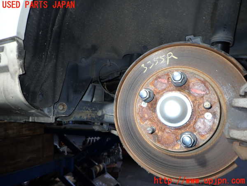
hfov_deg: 69.4
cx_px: 124
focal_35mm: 25
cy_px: 93
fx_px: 178
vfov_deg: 54.9
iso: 100
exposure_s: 1/30
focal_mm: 4.5
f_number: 5.6
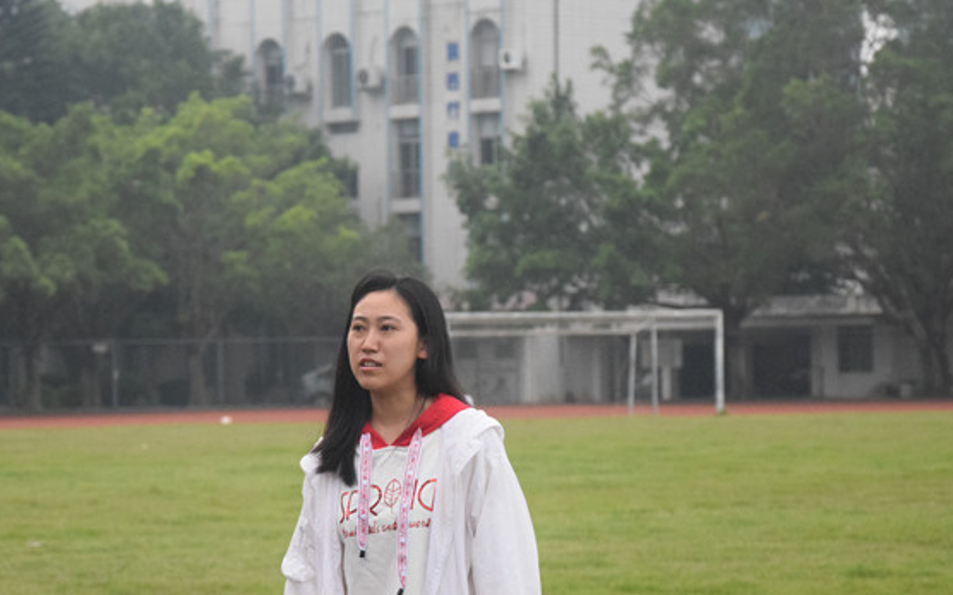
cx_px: 454
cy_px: 380
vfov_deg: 7.4
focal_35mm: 176
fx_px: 4569
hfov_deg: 11.9
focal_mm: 80
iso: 3200
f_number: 5.3
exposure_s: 1/400
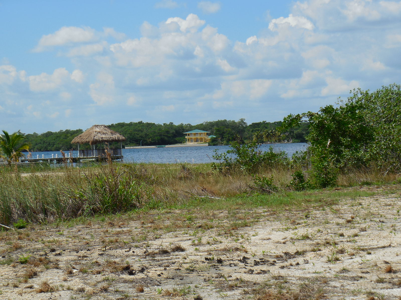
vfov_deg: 15.7
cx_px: 200
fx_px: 1089
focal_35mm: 94
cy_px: 150
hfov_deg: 20.9
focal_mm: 16.8
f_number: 4.7
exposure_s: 1/1250
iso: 125
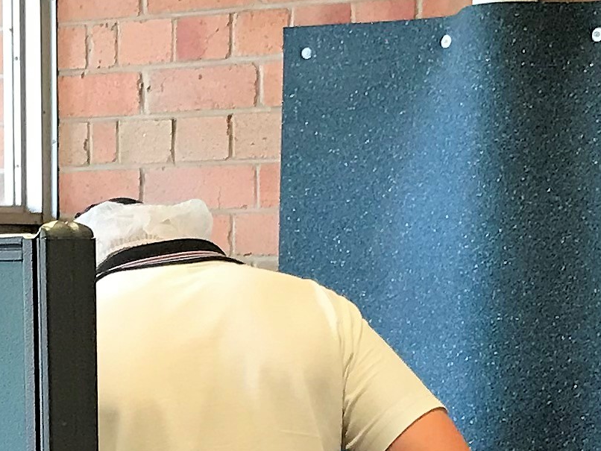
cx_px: 94
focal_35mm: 140
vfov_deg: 10.2
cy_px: 704
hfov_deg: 14.0
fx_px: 2431
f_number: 1.8
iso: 40
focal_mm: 3.99
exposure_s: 1/25
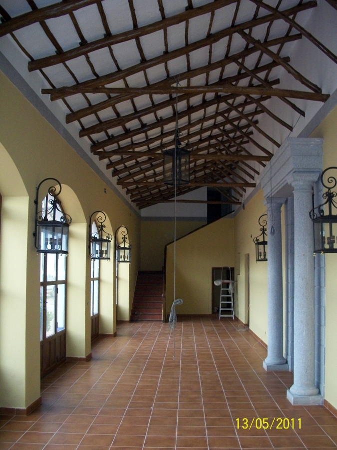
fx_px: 454
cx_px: 168
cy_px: 225
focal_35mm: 35
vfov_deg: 52.6
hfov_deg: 40.7
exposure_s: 1/30
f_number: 3.1
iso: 320
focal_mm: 6.3
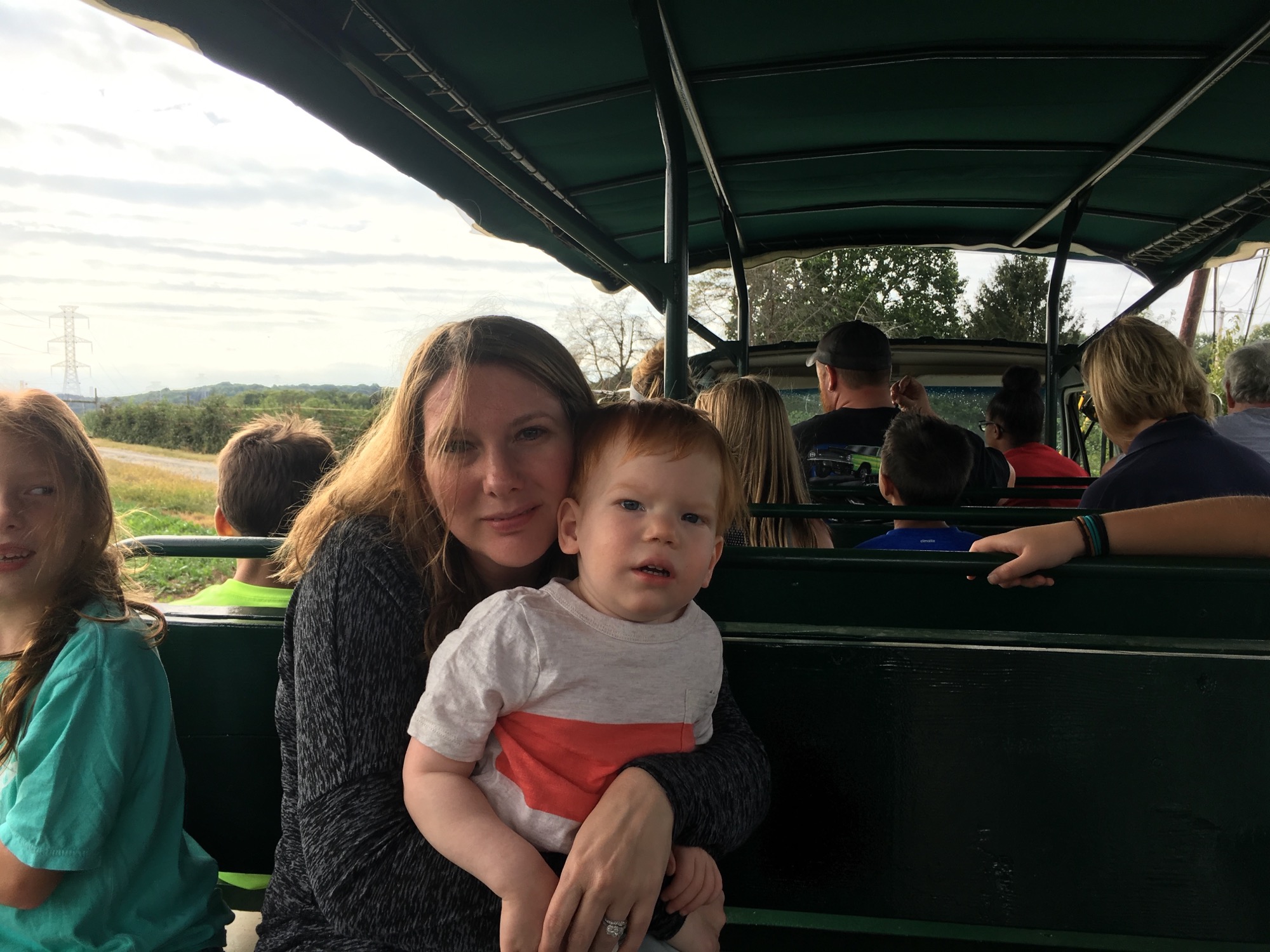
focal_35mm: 29
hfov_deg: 61.7
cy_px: 476
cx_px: 635
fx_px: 1064
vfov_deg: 48.2
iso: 25
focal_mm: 4.15
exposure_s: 1/439
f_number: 2.2
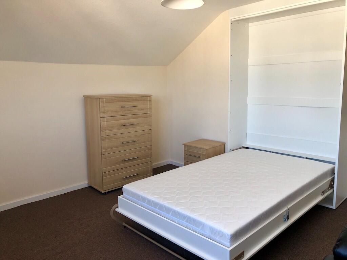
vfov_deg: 49.7
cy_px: 130
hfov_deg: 63.4
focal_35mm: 28
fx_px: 281
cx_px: 174
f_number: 1.8
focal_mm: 3.99
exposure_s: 1/120
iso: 50
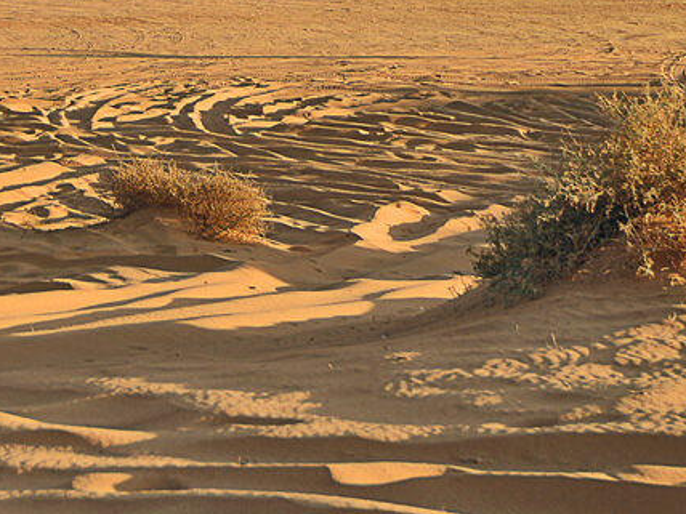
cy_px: -382
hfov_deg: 12.9
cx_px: -30
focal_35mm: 151
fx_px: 2992
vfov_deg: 9.4
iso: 100
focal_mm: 35
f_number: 4
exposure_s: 1/500
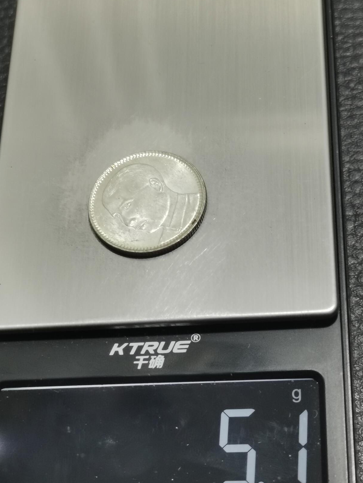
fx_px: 1049
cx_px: 168
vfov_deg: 26.0
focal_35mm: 75
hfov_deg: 19.6
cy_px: 228
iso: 125
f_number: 1.8
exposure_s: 1/100
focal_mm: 5.58
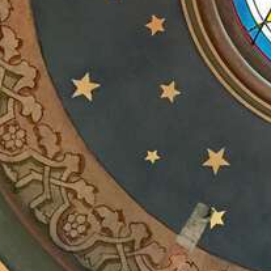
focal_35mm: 99
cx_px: 351
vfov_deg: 17.1
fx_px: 877
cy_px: -17
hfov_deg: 16.6
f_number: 2.2
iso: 200
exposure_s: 1/30
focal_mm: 4.15
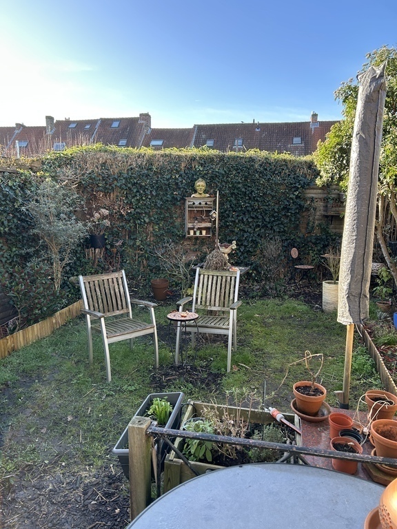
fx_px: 398
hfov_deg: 53.1
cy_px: 264
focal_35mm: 26
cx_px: 198
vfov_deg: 67.3
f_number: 1.5
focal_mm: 5.7
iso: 50
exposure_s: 1/367
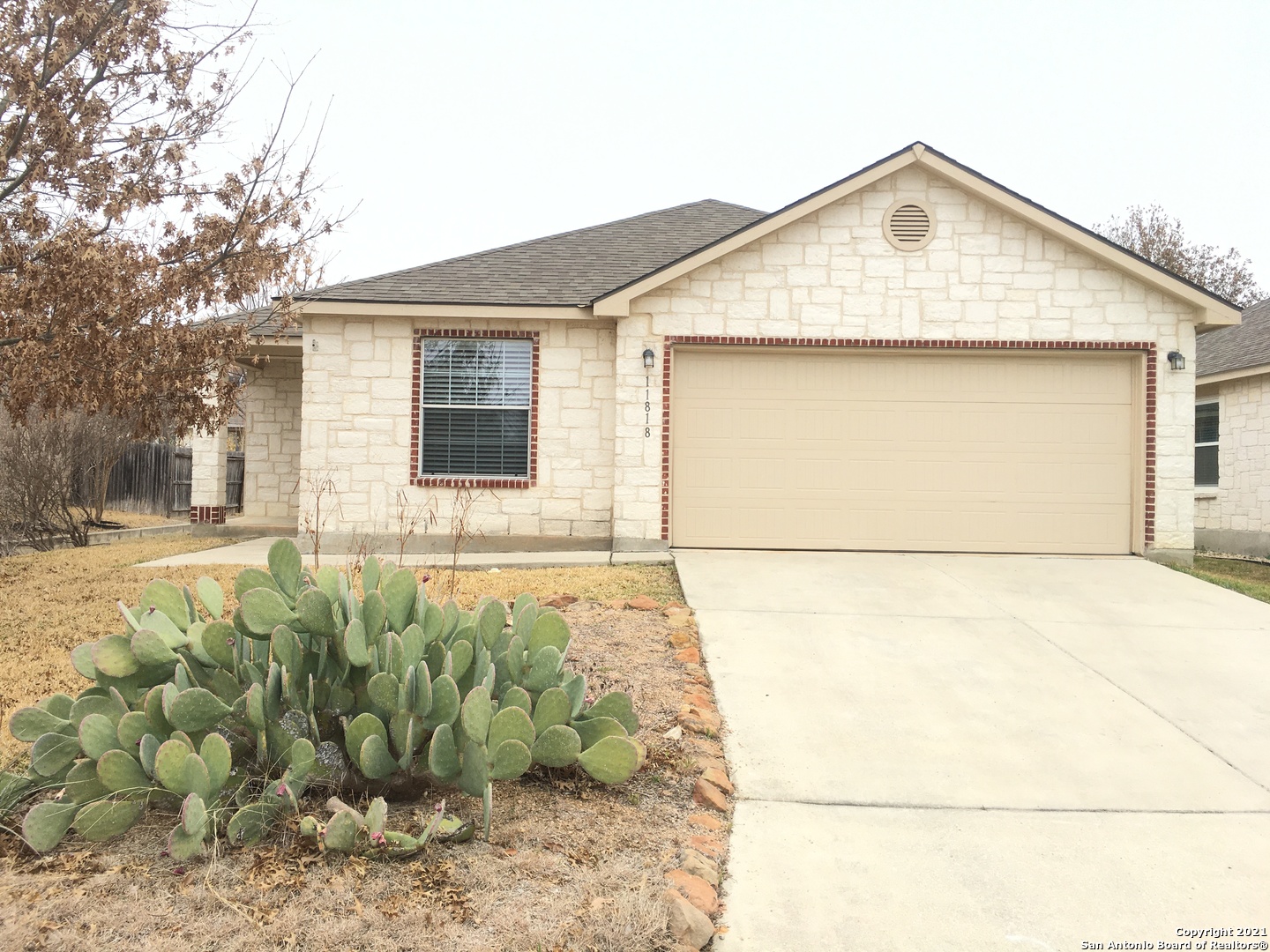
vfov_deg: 48.2
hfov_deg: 61.7
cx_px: 635
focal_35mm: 29
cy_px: 476
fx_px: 1064
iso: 25
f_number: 2.2
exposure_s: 1/381
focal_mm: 4.15
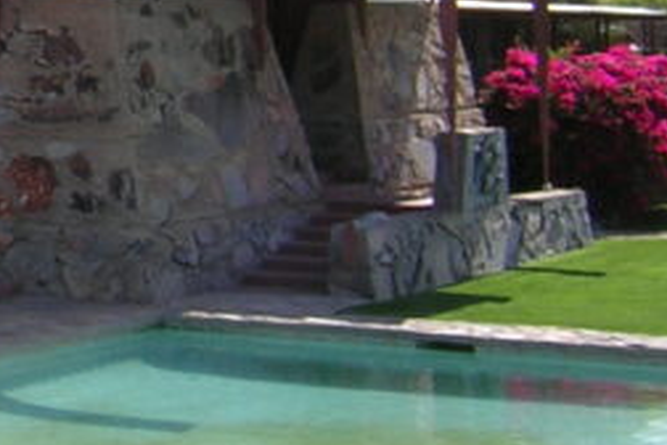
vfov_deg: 11.8
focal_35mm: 114
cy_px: -56
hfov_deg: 16.9
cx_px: -199
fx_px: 2112
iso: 100
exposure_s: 1/264
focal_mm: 4.7
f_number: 5.2
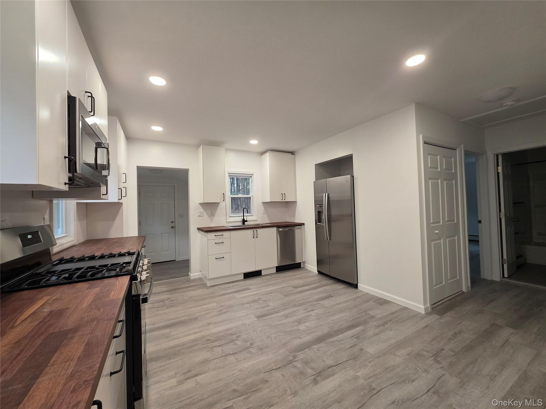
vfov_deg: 89.9
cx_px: 273
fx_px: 205
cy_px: 204
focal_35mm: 13
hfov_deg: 106.2
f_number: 1.9
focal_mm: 2.2
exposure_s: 1/120
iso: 250
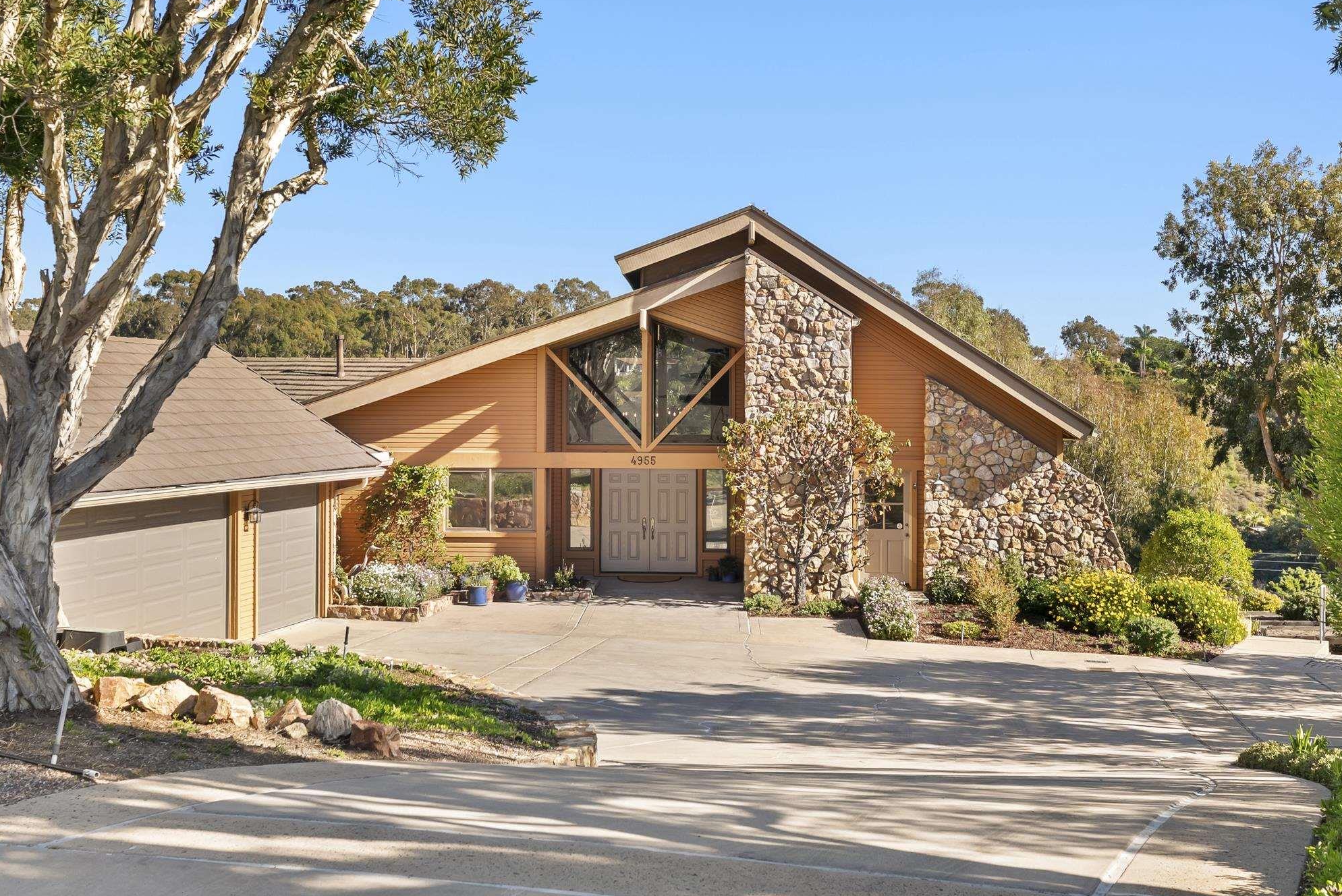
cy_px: 381
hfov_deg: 44.4
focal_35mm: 44
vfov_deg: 30.5
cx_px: 594
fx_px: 1641
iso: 640
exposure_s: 1/100
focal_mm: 35
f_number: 8
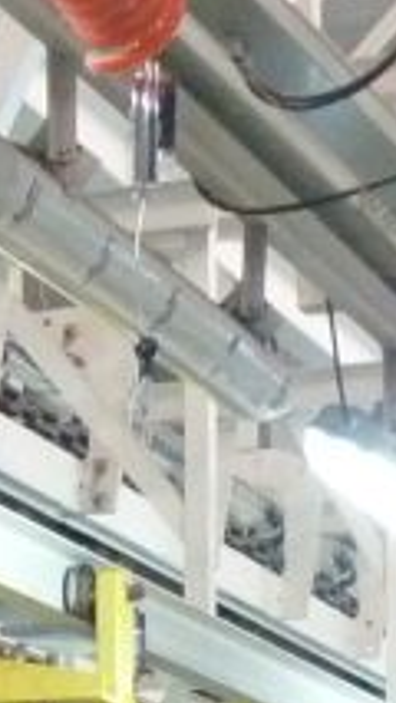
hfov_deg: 7.0
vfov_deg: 11.8
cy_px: 1224
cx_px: -317
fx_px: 3151
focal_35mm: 169
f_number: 2.8
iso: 800
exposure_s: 1/40
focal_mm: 5.5
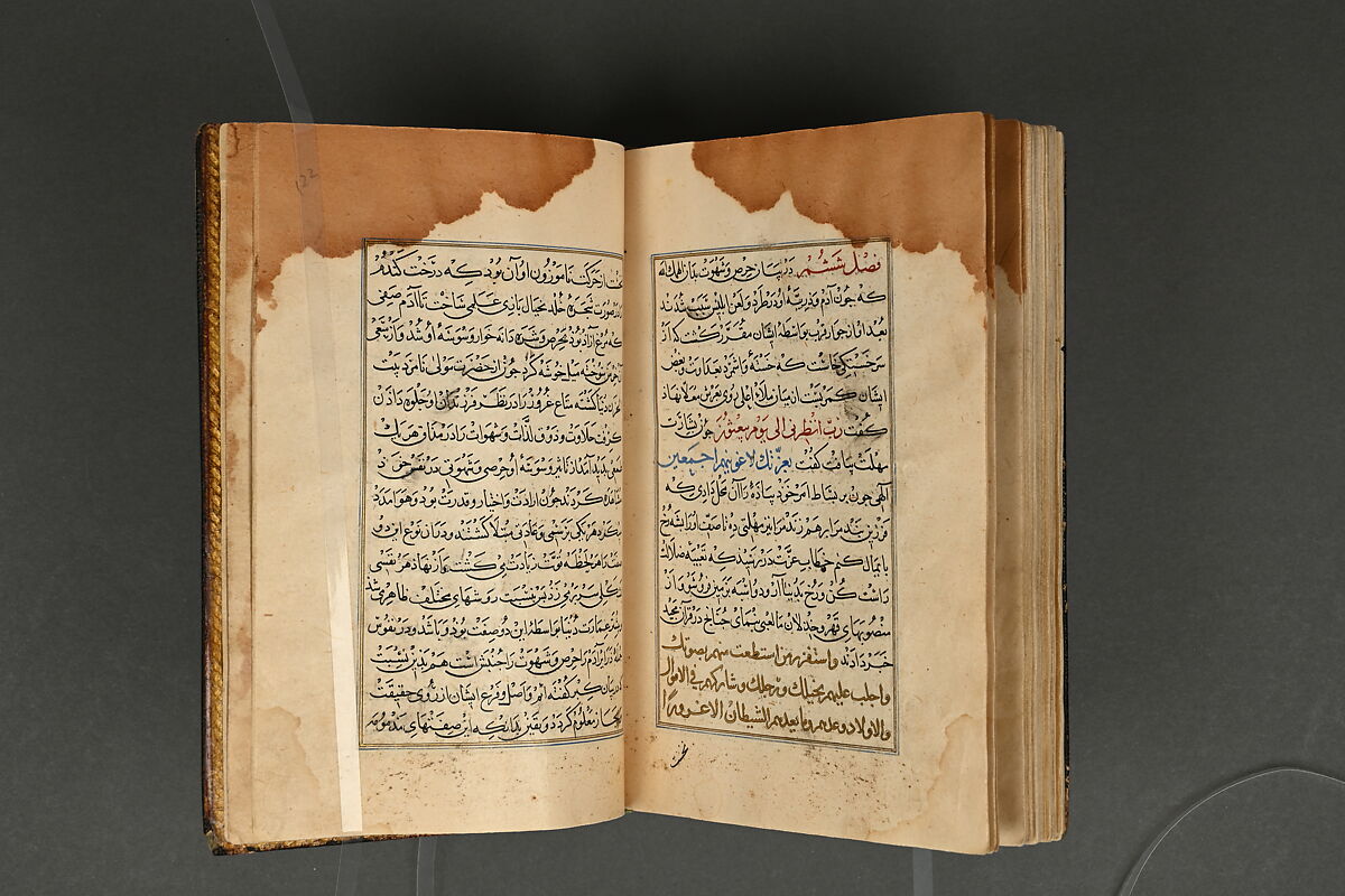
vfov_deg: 23.8
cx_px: 672
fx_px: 2129
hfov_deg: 35.1
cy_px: 448
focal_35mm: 57
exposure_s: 1/30
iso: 250
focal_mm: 57
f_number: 13
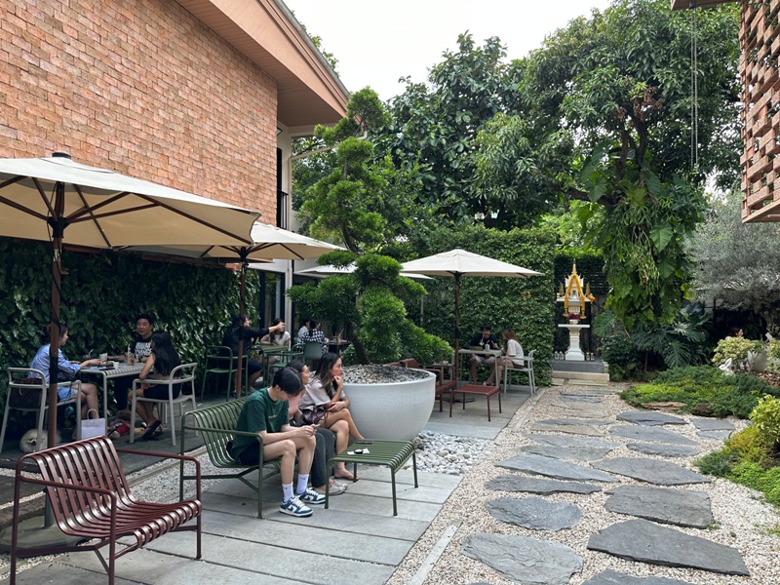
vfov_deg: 56.8
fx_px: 541
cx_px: 390
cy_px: 292
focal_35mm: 24
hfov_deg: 71.6
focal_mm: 6.86
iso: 80
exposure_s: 1/460
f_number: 1.78
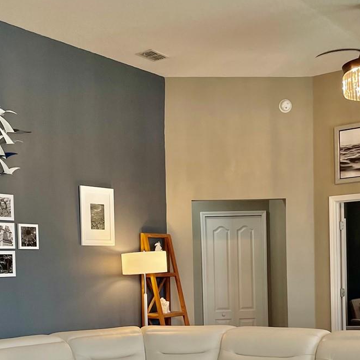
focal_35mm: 56
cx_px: 139
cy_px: 296
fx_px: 659
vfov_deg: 29.7
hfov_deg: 30.5
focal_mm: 4.2
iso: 125
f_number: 1.6
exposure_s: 1/120
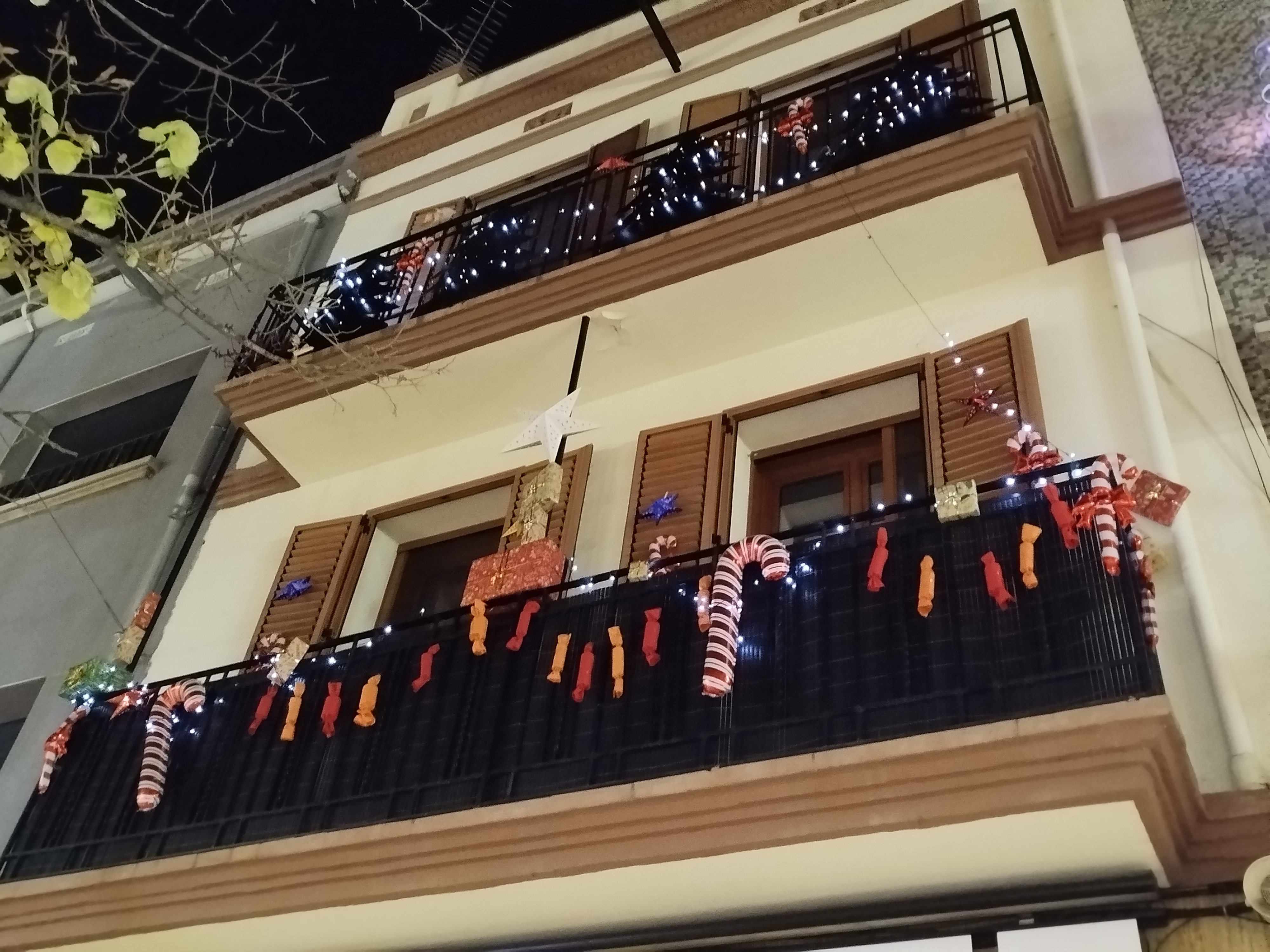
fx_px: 1211
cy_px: 476
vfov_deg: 42.9
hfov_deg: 55.4
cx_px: 635
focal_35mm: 33
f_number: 1.7
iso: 2500
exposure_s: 1/10
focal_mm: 5.31
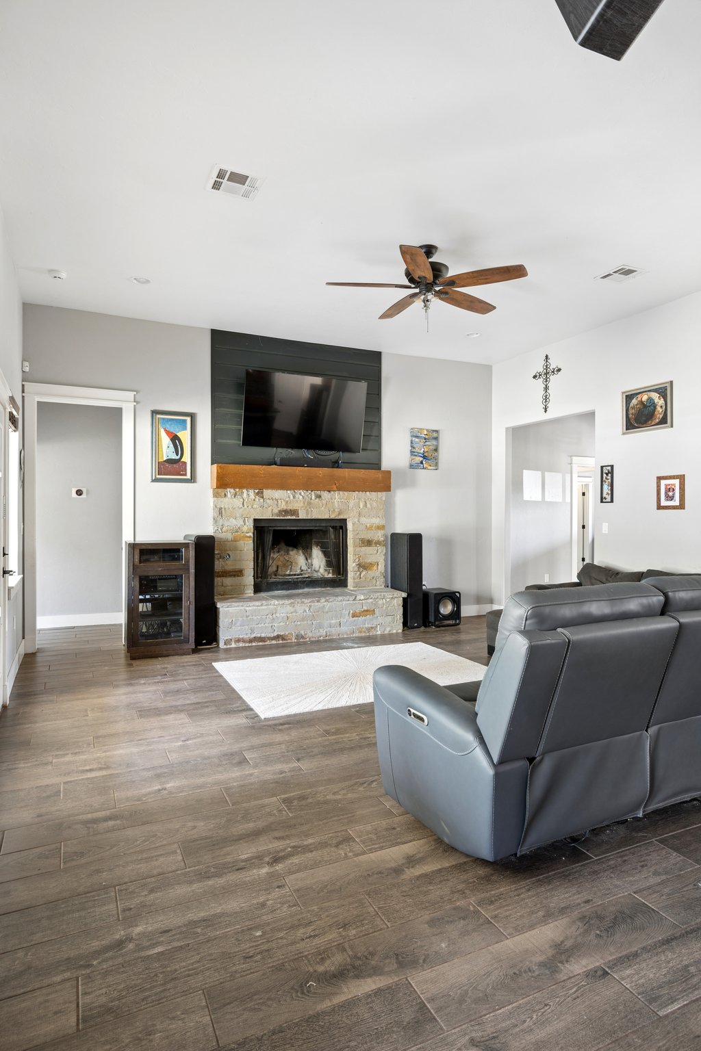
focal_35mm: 20
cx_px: 350
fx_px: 584
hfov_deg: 61.9
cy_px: 526
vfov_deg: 84.0
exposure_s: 1/2
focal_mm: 20
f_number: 8
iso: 200
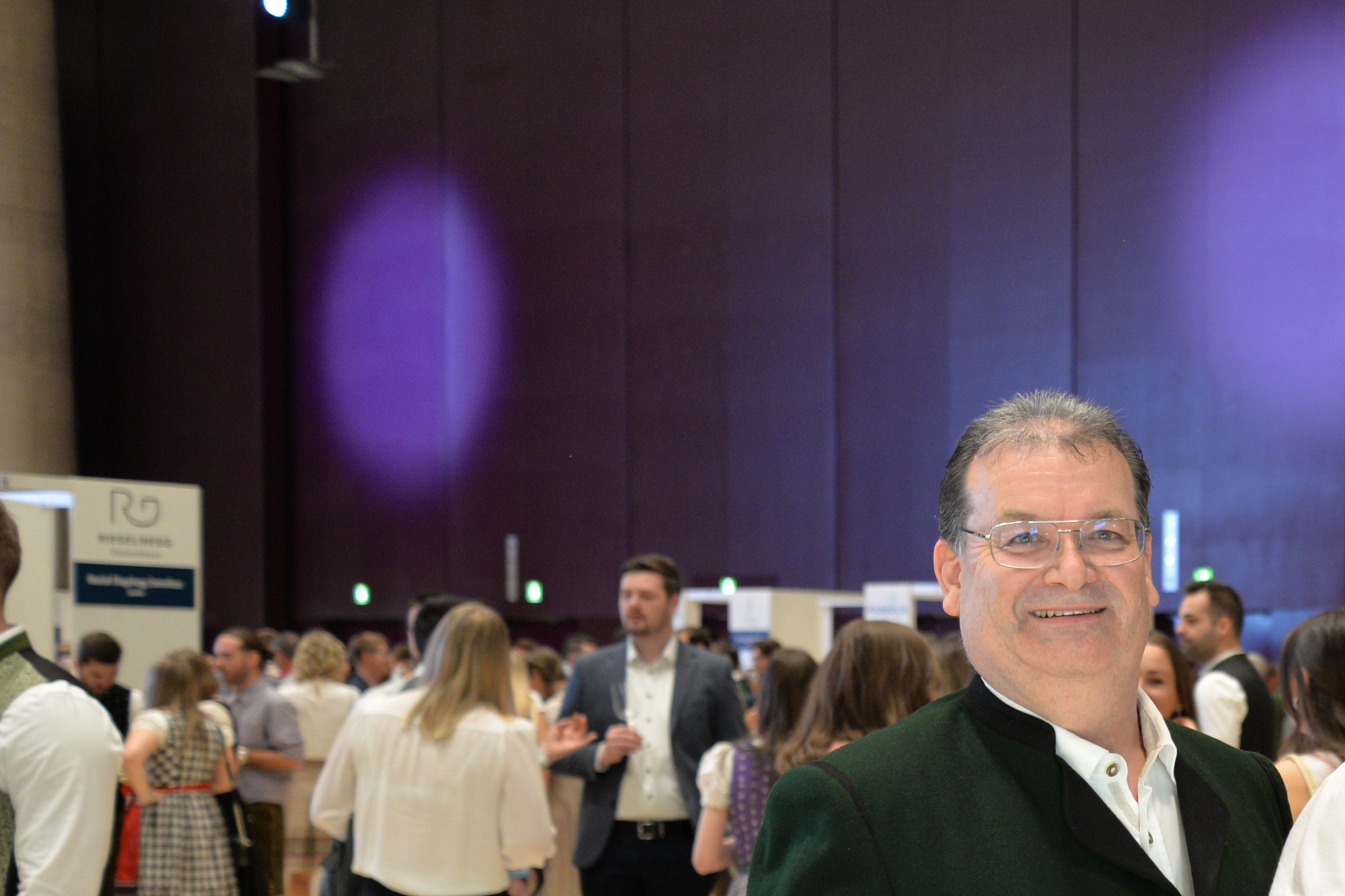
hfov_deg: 26.0
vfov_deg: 18.4
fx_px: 2727
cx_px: 1413
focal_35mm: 73
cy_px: 779
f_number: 4
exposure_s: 1/30
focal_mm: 34
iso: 1400
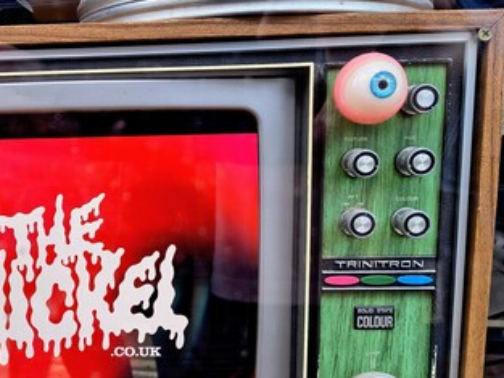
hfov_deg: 38.7
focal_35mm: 47
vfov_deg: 30.7
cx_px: 90
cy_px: 251
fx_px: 685
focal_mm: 5.56
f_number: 1.8
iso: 137
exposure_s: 1/100
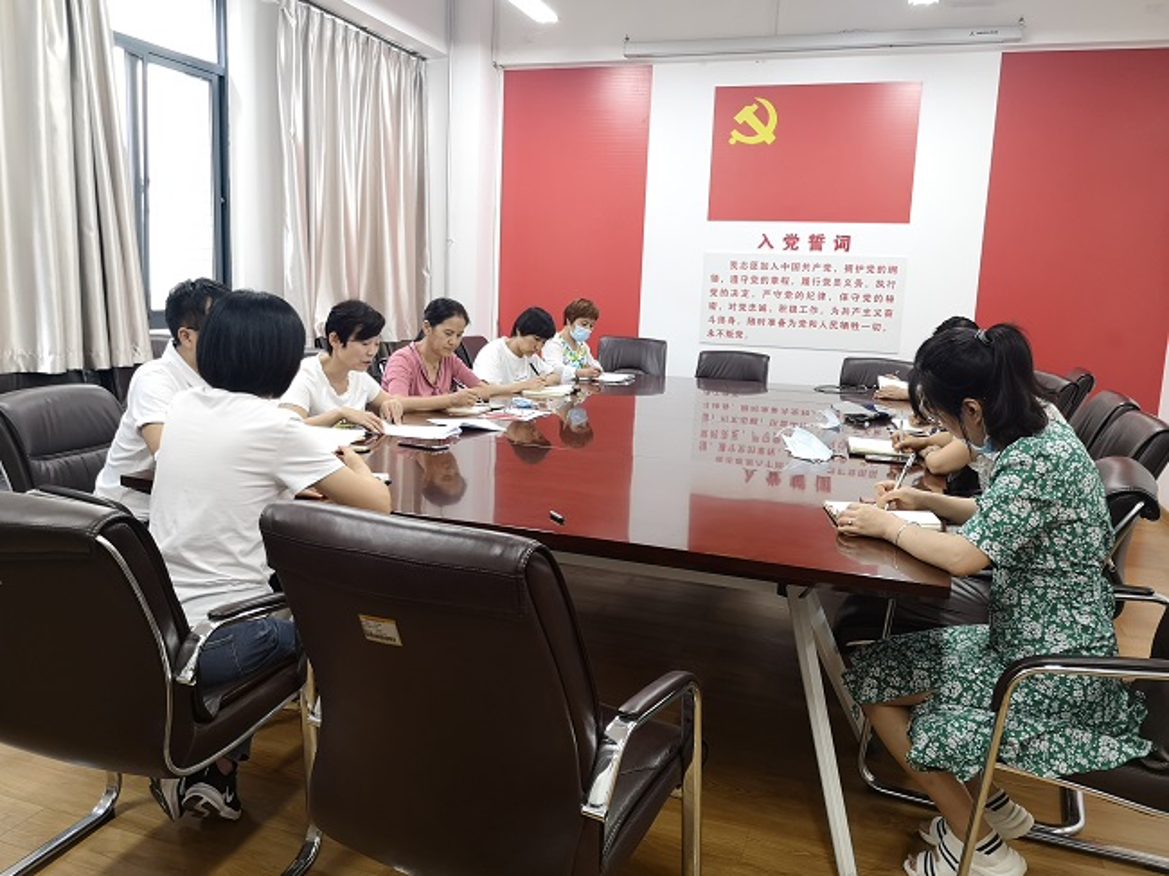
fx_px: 911
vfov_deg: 51.3
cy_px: 438
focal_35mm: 27
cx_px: 584
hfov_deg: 65.3
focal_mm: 3.95
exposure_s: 1/33.3
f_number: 1.8
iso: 160
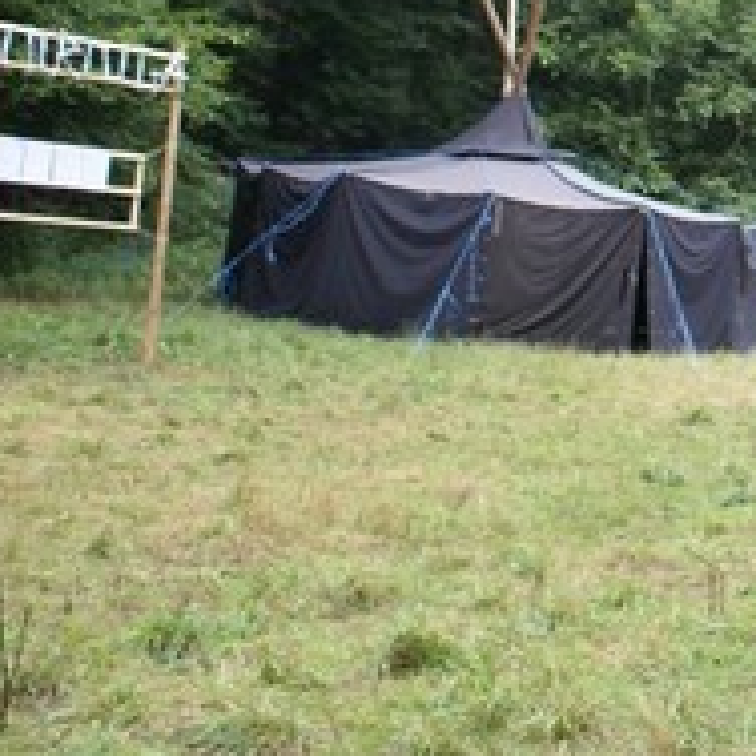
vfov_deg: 21.3
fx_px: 1927
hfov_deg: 19.4
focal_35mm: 78
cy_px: -20
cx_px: 1134
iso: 100
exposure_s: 1/250
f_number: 3.5
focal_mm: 18
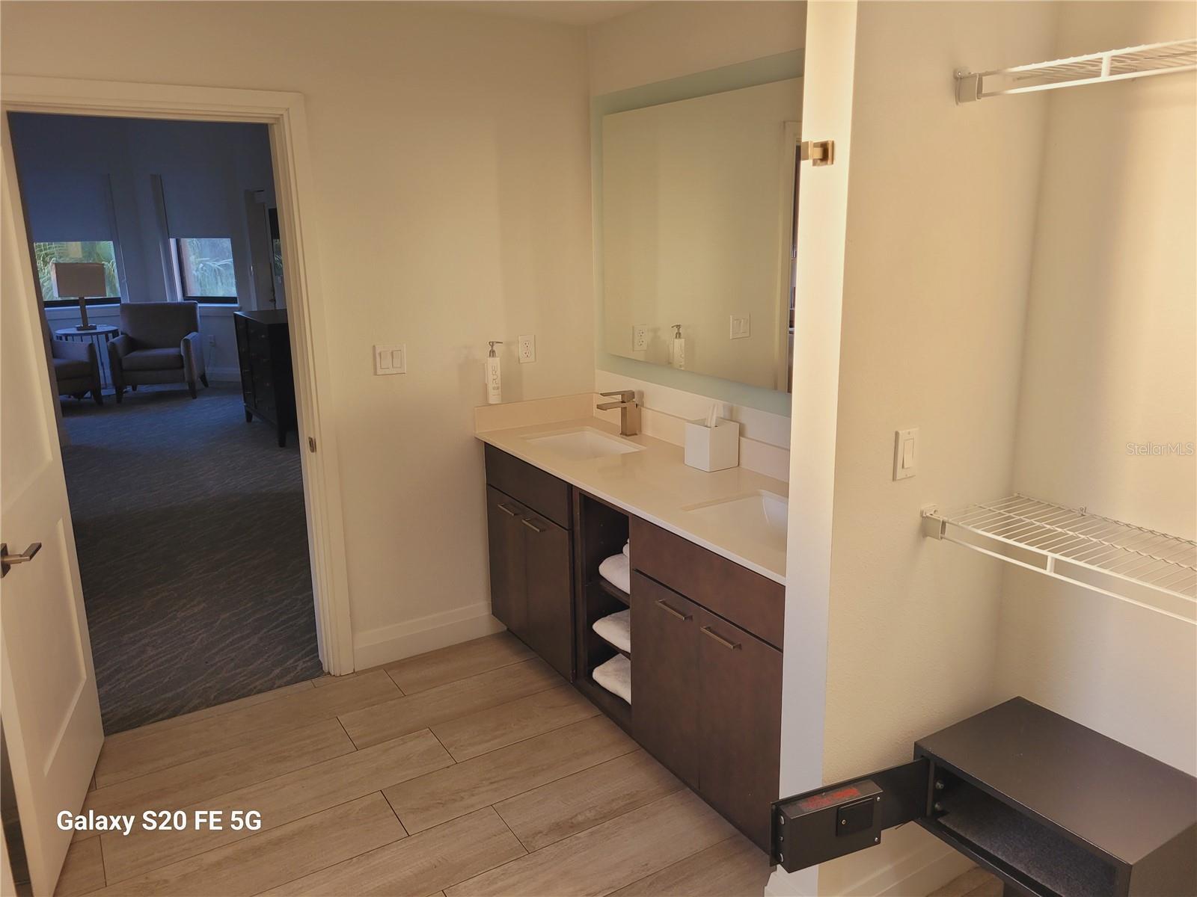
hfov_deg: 67.3
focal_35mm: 26
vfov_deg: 53.1
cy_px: 448
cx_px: 598
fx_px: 899
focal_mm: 5.4
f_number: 1.8
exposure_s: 1/120
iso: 64
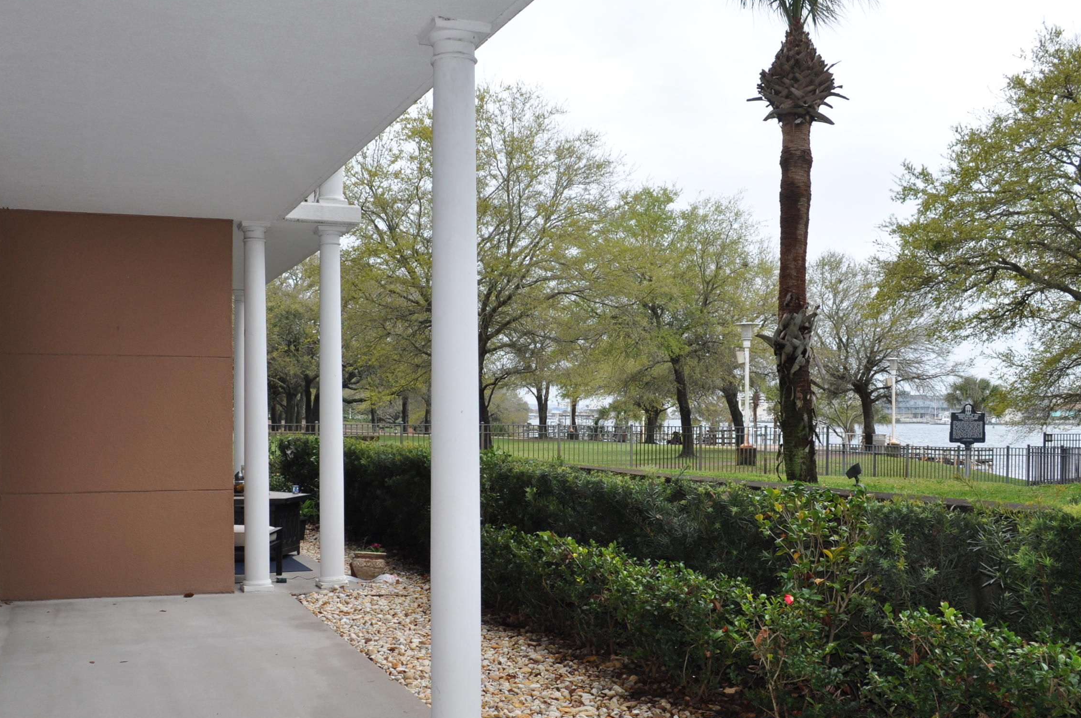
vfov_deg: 36.7
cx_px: 516
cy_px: 426
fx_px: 1080
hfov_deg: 53.2
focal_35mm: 36
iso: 200
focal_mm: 18
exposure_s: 1/200
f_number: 7.1
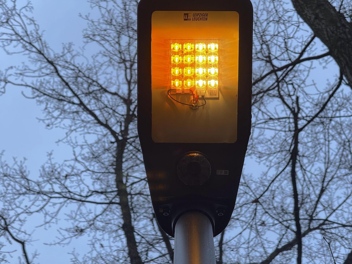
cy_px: 132
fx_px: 1220
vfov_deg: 12.3
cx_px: 176
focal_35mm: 120
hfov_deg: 16.4
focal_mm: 15.66
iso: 50
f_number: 2.8
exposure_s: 1/135
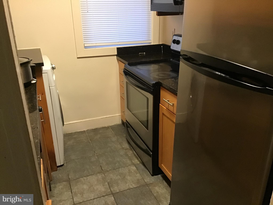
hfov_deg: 58.4
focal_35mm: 31
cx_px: 136
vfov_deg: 45.4
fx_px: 244
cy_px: 102
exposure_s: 1/20
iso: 200
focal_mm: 3.3
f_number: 2.4
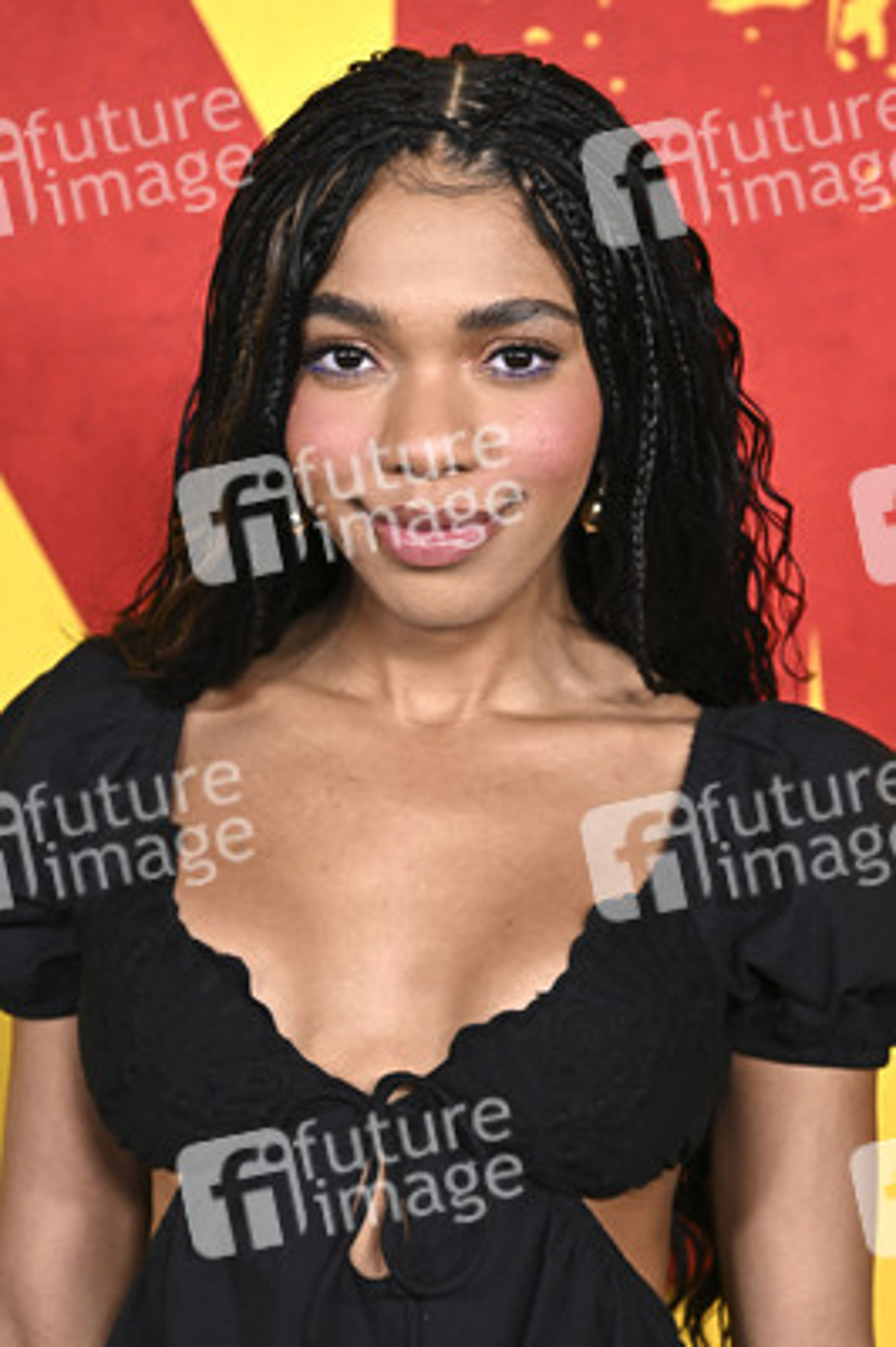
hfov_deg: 12.4
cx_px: 448
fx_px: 4113
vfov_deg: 18.6
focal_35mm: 110
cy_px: 674
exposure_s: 1/250
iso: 2000
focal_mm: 110
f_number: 5.6
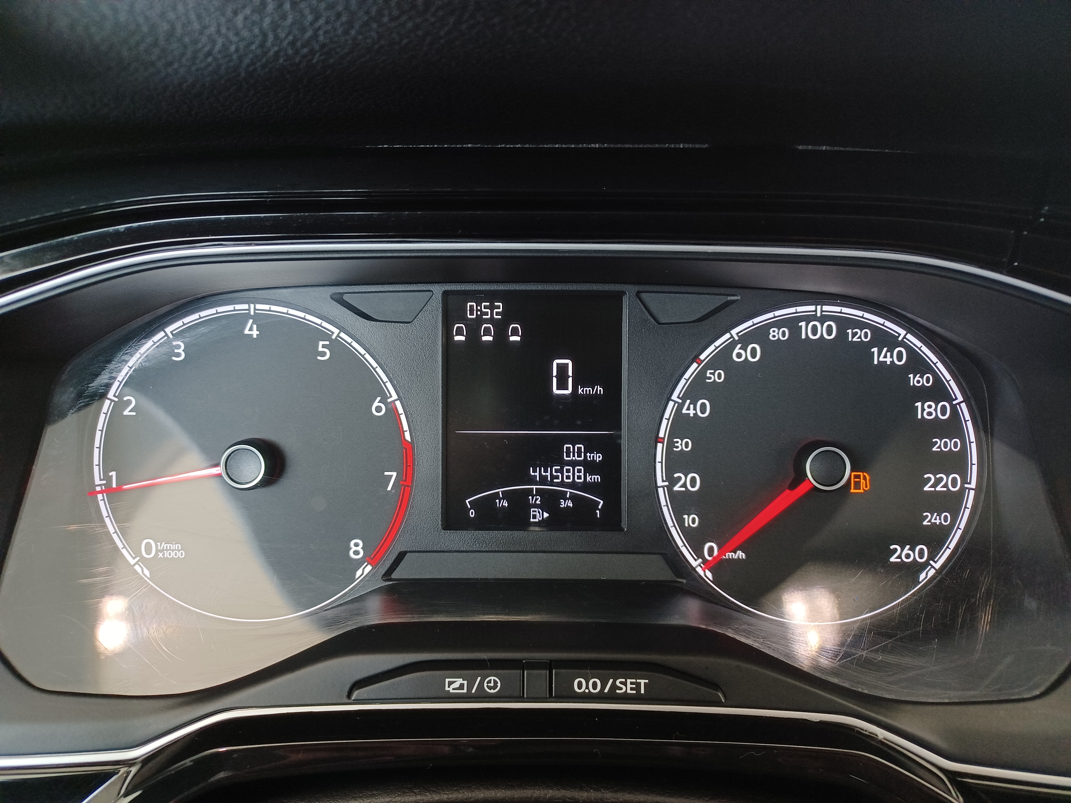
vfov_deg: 54.9
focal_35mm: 25
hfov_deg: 69.4
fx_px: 773
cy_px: 402
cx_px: 536
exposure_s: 1/60
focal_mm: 4.6
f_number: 1.8
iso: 160
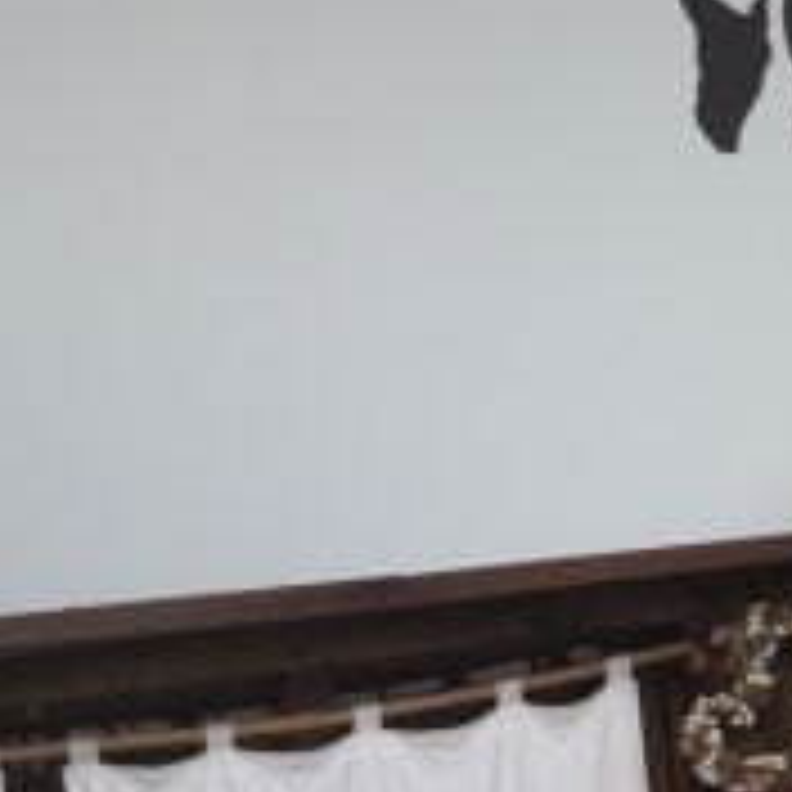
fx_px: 2640
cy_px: 578
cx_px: 1494
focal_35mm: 102
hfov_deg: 14.6
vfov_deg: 17.0
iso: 32
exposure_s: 1/165
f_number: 2.2
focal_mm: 4.15
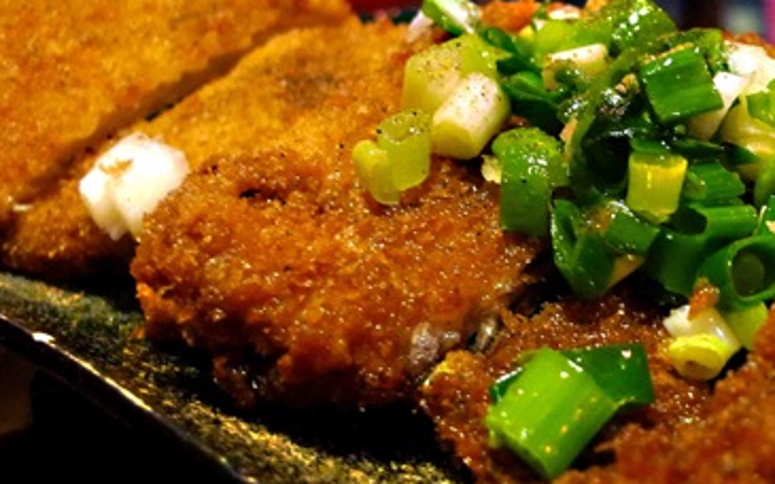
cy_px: 242
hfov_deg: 32.5
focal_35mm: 61
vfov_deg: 21.3
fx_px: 1288
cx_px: 633
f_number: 2.3
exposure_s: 1/15
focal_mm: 7.4
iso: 400
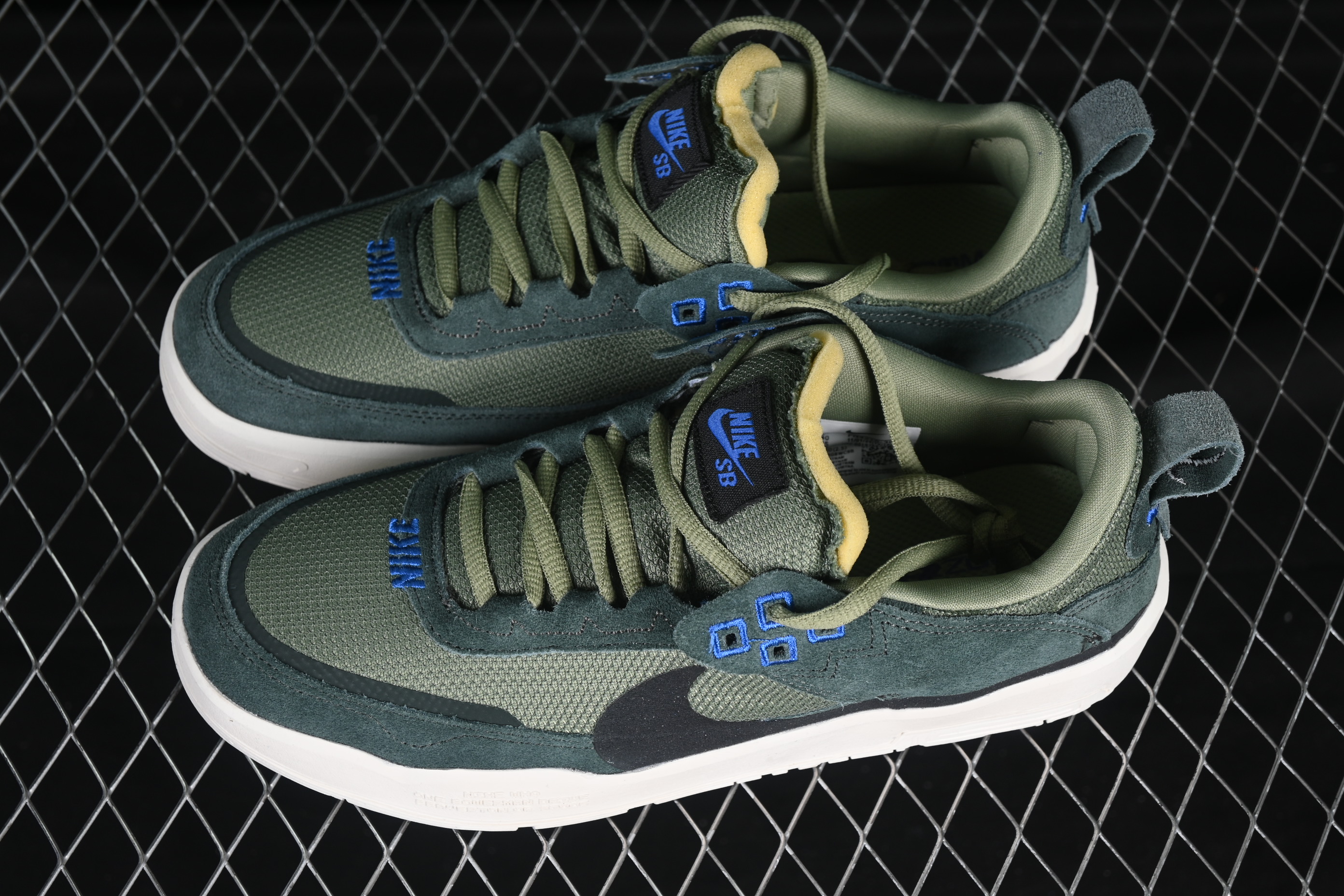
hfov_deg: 27.0
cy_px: 448
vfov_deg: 18.2
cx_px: 672
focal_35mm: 75
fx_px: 2800
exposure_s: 1/60
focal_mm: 50
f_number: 6.3
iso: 160
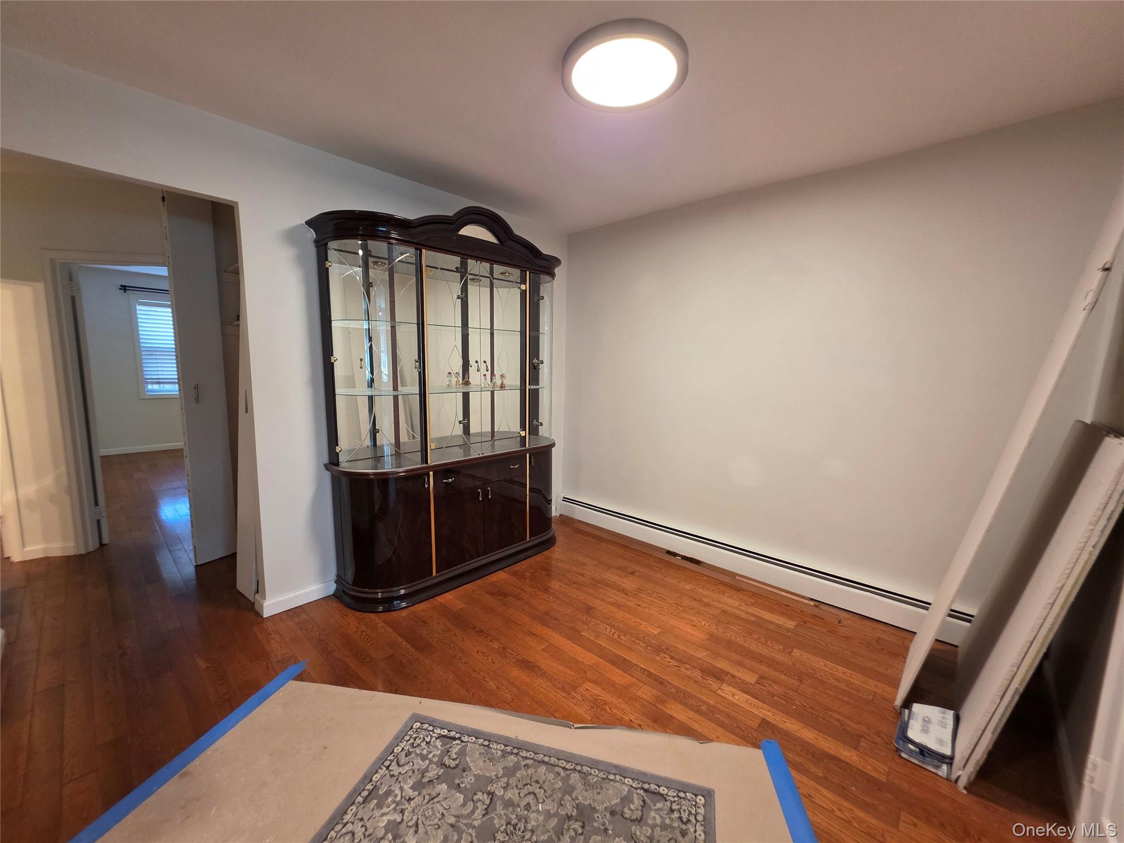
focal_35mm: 13
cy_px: 422
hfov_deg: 106.2
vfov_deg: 89.9
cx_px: 562
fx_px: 422
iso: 320
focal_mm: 2.2
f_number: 1.9
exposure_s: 1/60
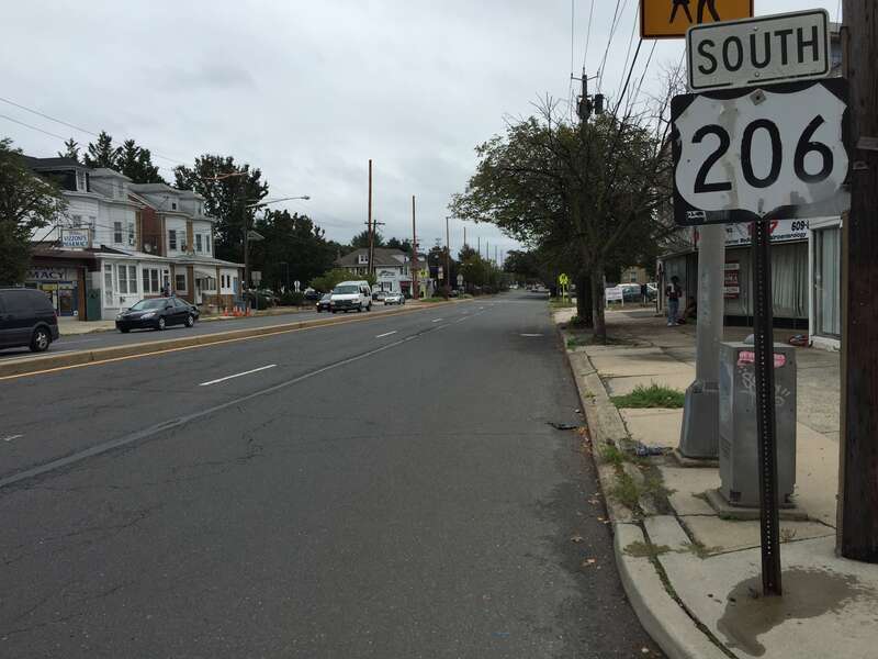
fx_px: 736
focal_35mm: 29
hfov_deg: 61.7
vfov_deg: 48.2
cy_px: 330
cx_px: 439
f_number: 2.2
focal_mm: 4.15
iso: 32
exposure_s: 1/1130
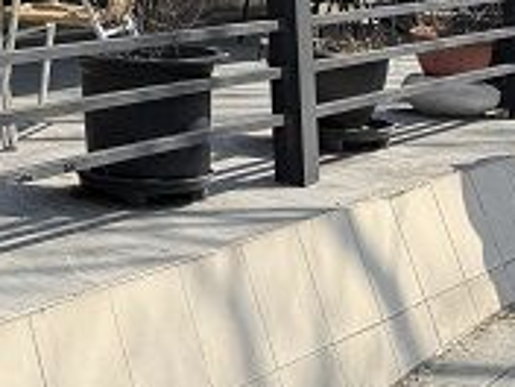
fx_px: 1458
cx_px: -149
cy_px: -302
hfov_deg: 18.6
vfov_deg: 13.6
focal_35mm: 98
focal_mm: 6.76
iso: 80
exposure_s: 1/2169
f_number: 1.78
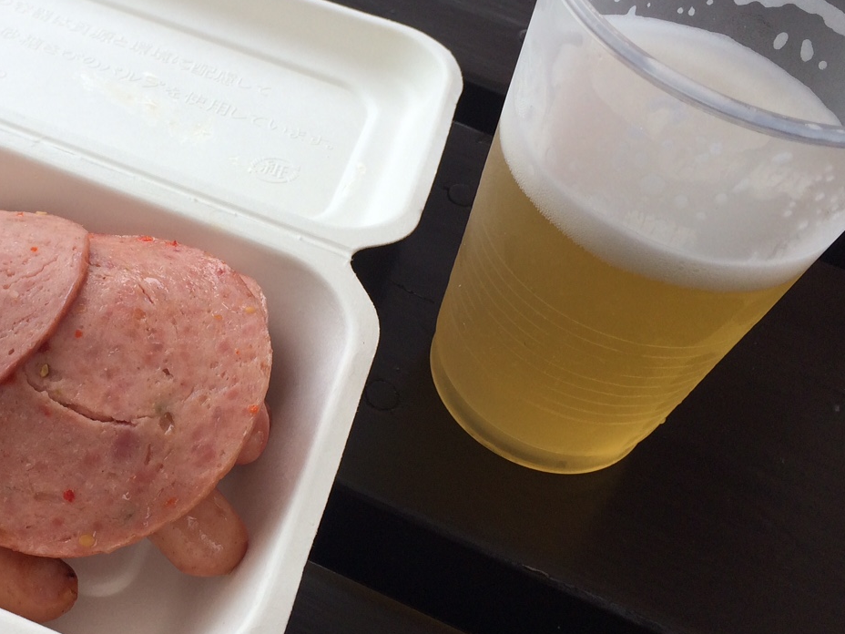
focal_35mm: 51
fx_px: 1245
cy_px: 256
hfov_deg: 36.2
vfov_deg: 28.5
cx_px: 169
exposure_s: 1/954
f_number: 2.2
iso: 32
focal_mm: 4.15
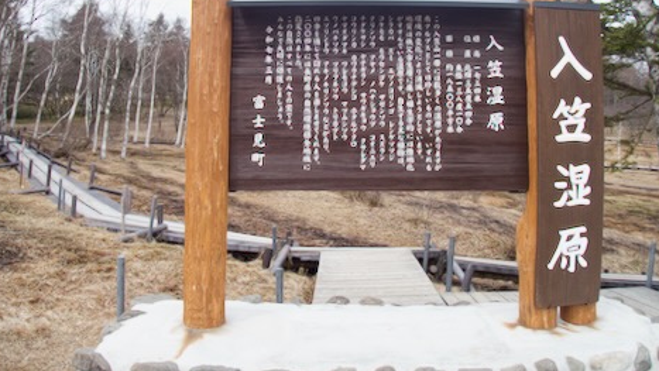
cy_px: 120
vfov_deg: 40.9
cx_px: 323
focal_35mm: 28
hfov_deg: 67.9
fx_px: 489
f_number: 2.8
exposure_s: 1/640
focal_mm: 4.5
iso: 100
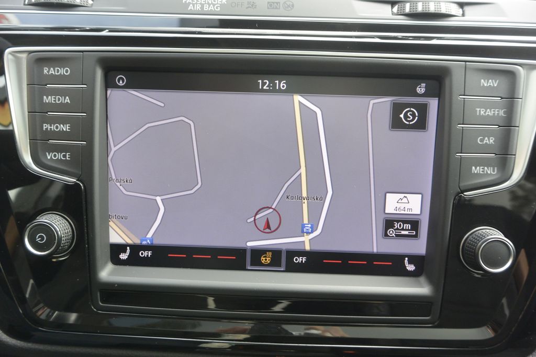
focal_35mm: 27
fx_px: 402
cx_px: 268
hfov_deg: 67.4
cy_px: 178
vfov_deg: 47.9
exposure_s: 1/125
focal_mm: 10
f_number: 4
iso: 400
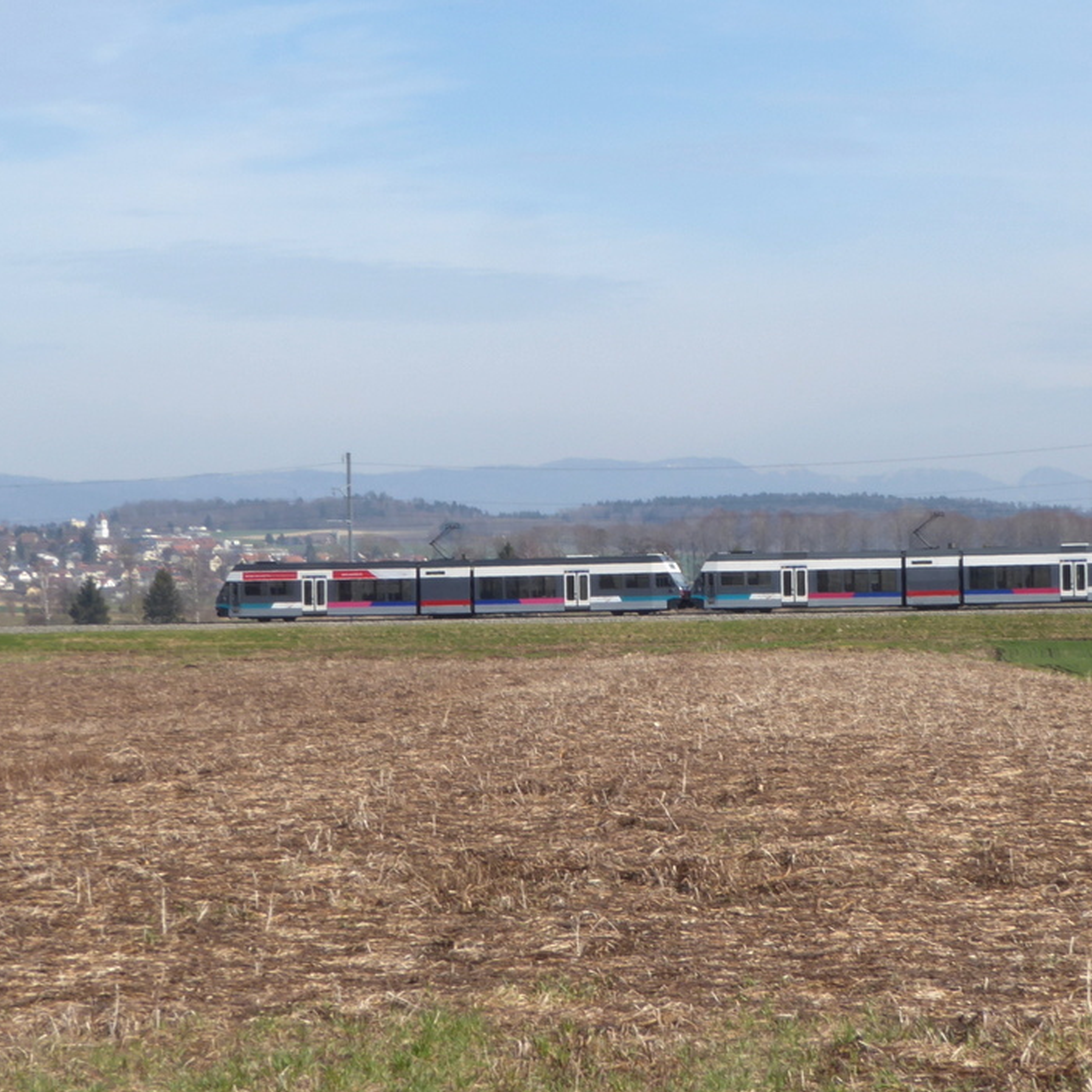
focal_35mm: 119
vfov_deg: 14.6
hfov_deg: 14.6
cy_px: 586
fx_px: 4247
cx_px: 672
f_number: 8
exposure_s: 1/100
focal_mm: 14.1
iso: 80
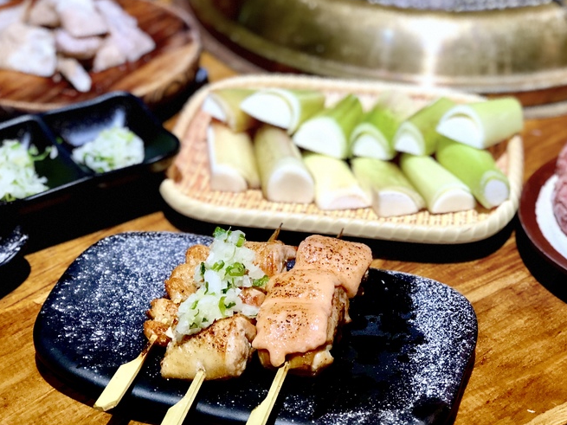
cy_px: 259
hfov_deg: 26.3
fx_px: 1212
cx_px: 300
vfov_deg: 19.9
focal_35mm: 74
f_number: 2.8
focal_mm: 6.6
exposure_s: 1/60
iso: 200
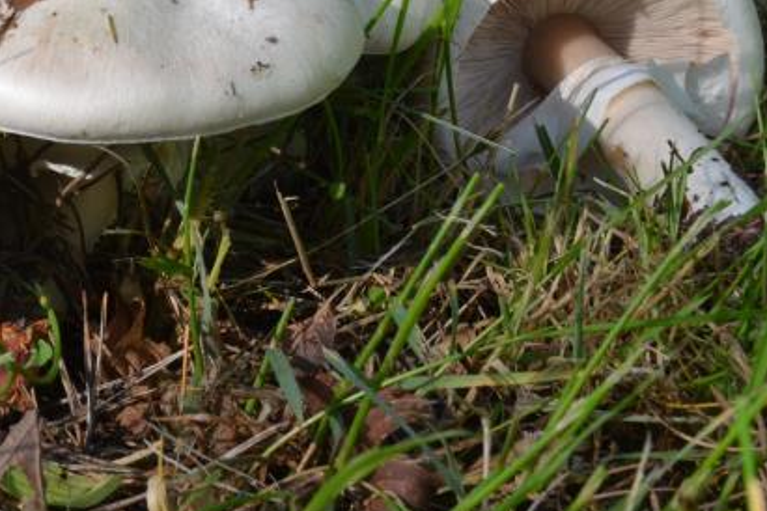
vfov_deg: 9.9
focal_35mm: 138
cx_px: 0
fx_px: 2940
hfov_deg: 14.6
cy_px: 50
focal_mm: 42
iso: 800
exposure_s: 1/50
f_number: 18
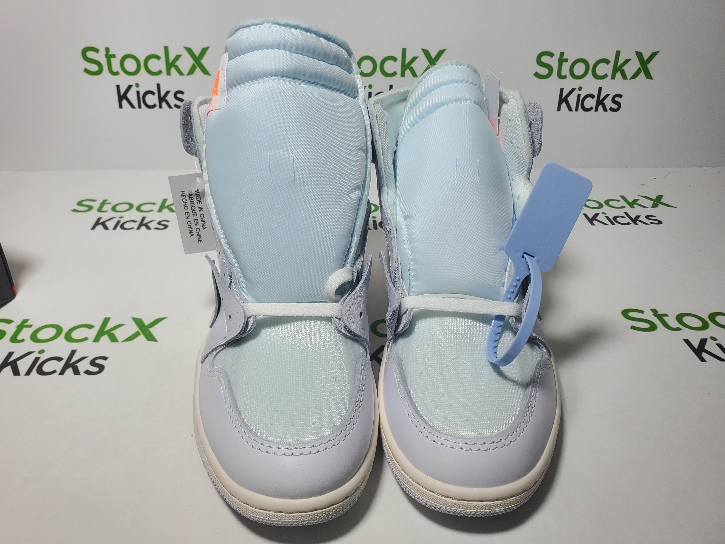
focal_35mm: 27
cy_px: 271
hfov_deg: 65.3
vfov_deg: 51.4
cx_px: 361
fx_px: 565
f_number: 2.4
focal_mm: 4.3
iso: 50
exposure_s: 1/281
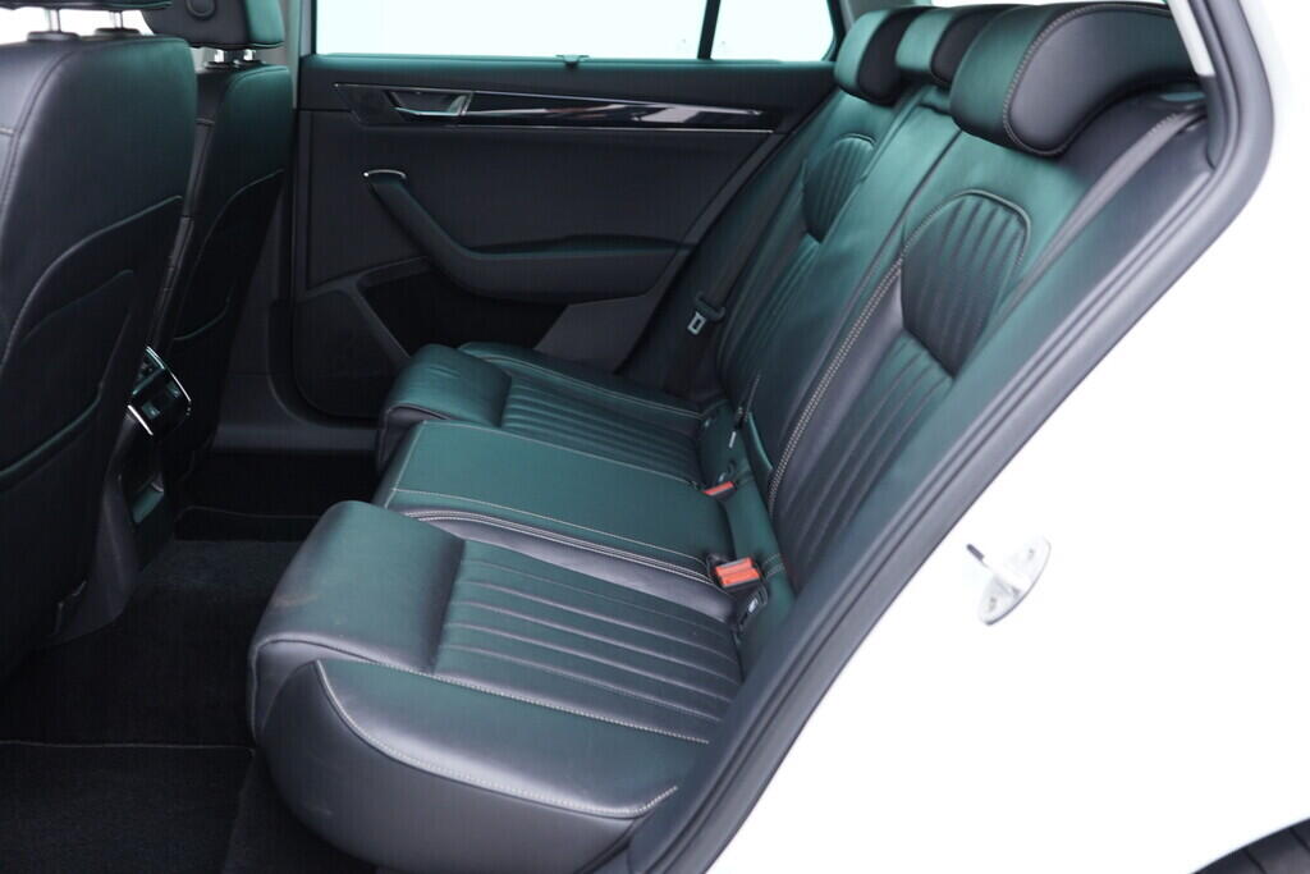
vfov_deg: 36.9
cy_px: 437
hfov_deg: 53.1
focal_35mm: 36
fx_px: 1310
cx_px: 655
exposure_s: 1/40
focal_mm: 24
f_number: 2.8
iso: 320
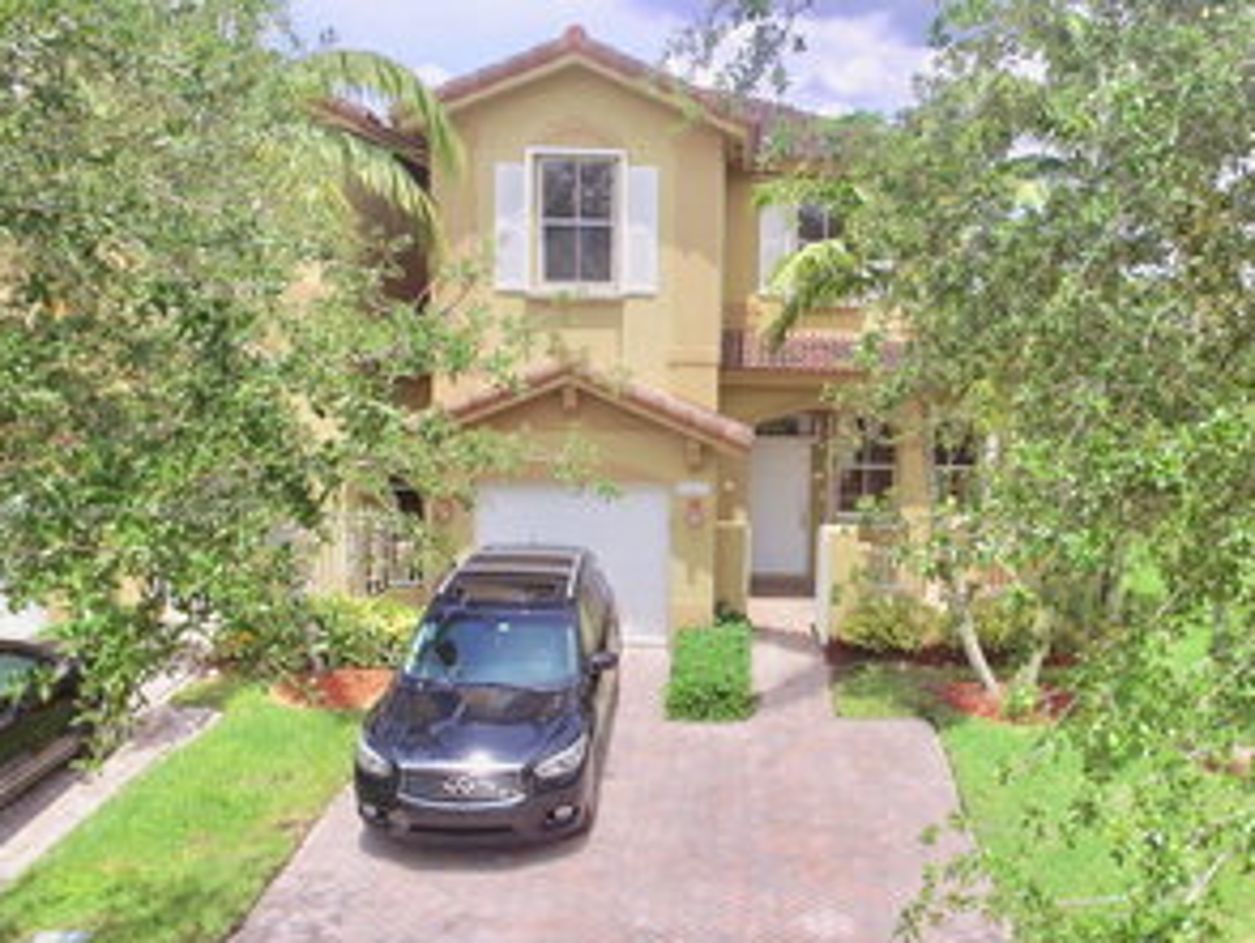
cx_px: 809
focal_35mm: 29
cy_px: 512
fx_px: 1052
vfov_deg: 48.2
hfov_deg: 60.5
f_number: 2.8
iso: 100
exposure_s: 1/1259
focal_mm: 3.61
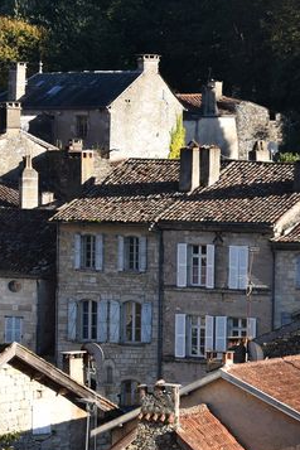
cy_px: 179
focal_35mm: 242
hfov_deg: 5.6
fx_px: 3031
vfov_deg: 8.5
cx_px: 500
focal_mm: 55
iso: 200
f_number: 9
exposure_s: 1/320
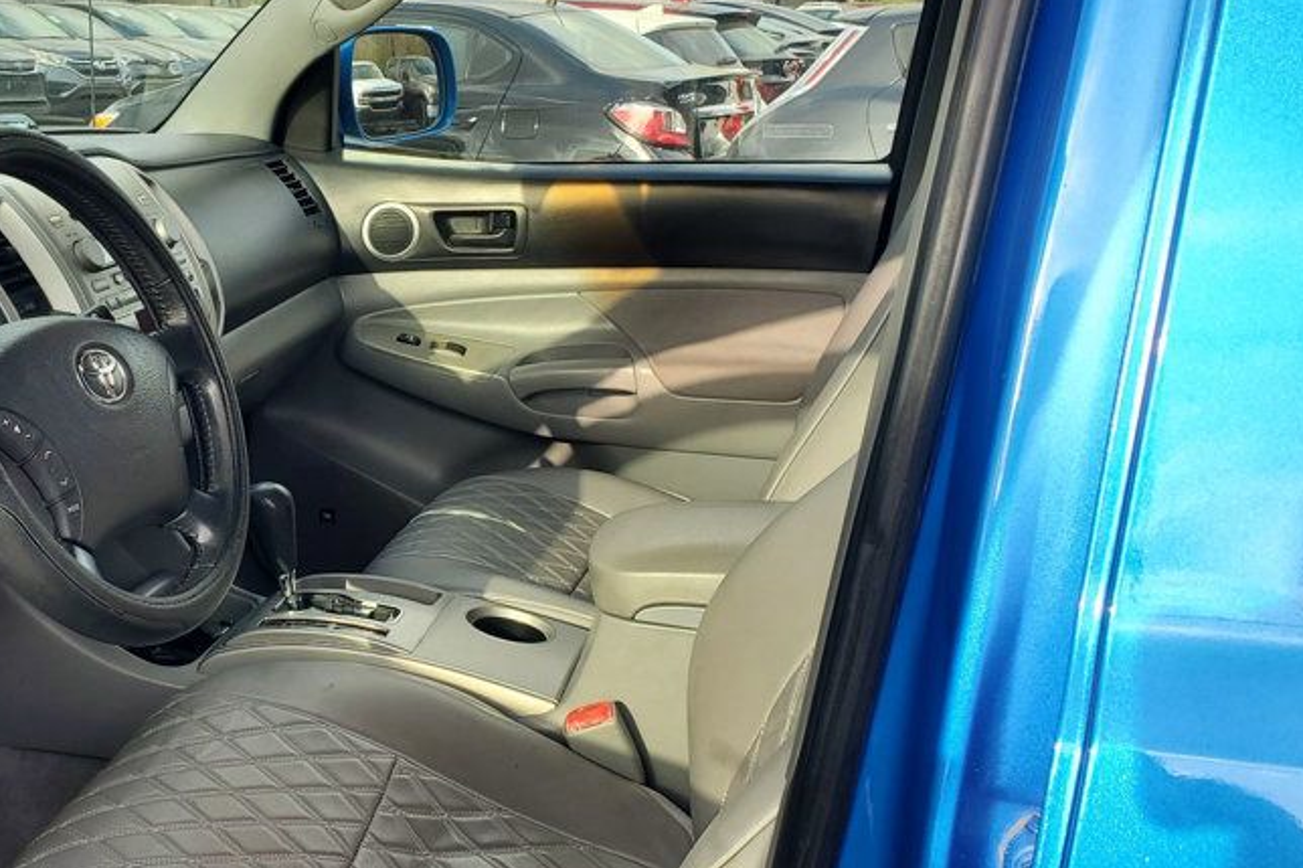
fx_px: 1556
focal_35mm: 43
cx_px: 340
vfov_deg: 31.1
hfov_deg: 44.1
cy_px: 496
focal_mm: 4.3
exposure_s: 1/363
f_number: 2.4
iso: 50
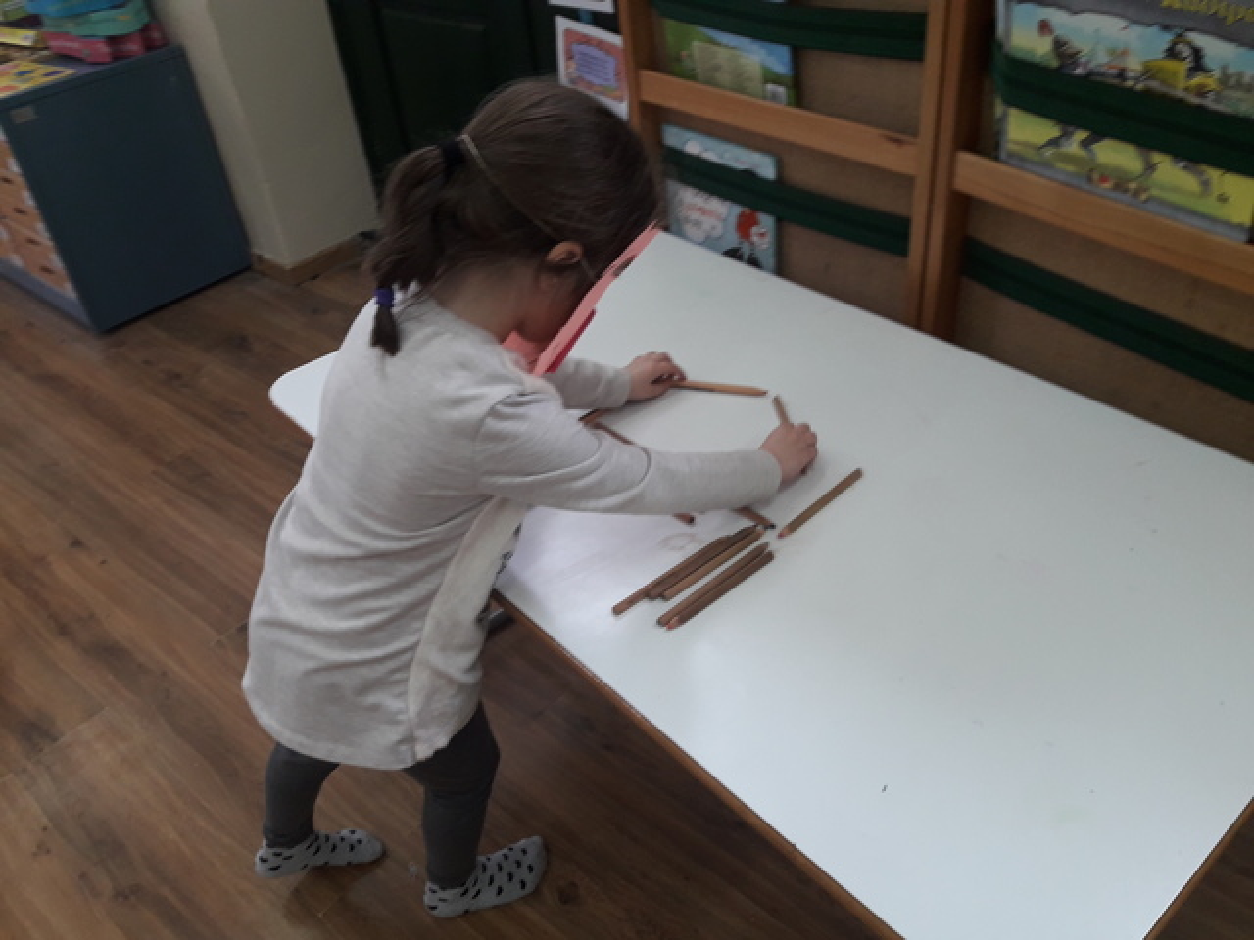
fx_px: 1014
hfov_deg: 63.4
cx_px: 627
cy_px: 470
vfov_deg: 49.7
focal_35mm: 28
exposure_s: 1/33
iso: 80
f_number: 1.9
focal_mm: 3.7
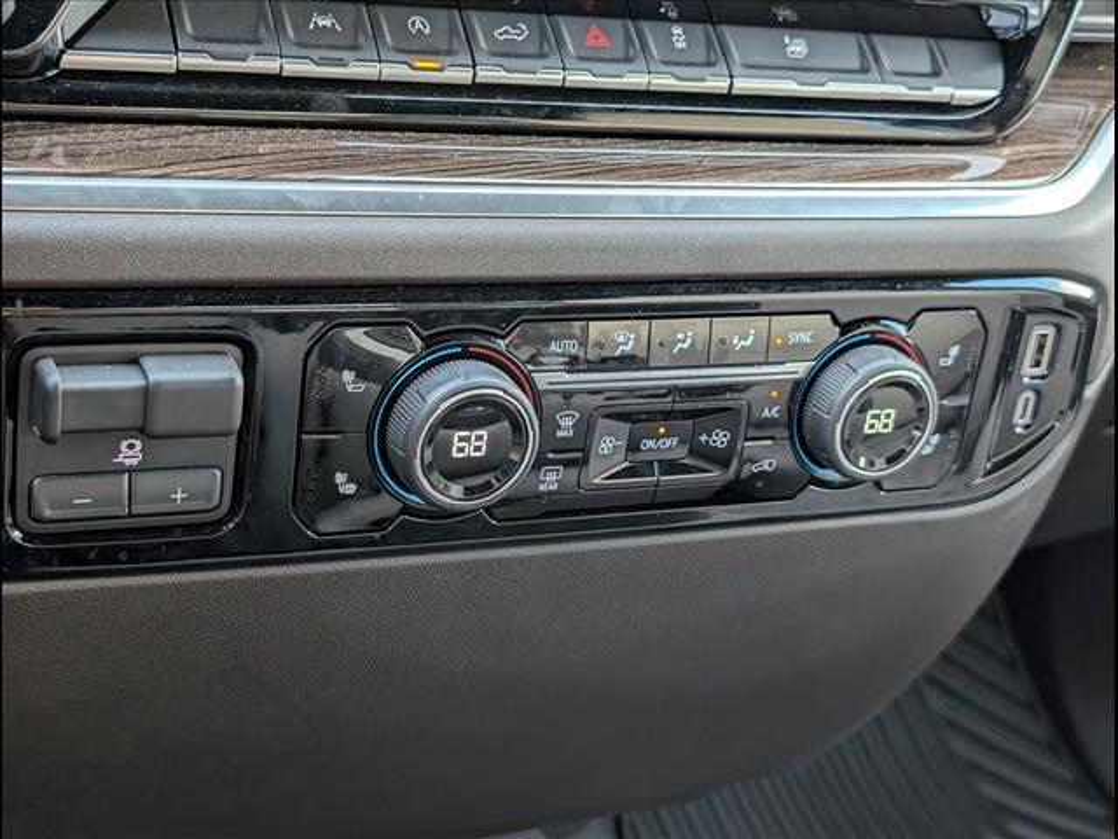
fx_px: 1583
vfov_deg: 29.7
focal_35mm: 49
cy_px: 420
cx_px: 559
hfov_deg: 38.9
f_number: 1.68
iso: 220
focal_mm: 6.9
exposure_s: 1/132
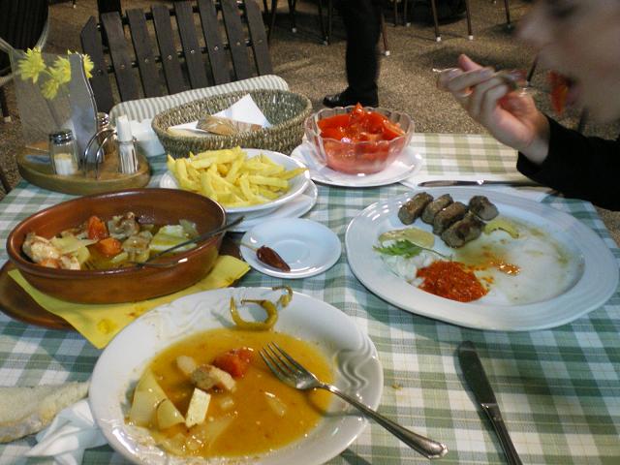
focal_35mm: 38
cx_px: 310
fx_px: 681
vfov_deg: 37.7
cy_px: 232
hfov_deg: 49.0
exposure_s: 1/6
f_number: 3.1
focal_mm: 6.3
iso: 400
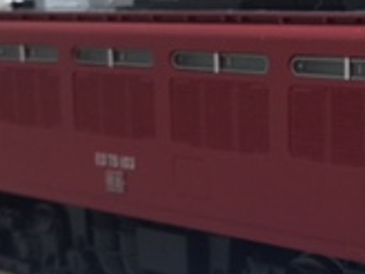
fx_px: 1192
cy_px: 254
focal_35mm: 113
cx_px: 307
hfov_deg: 17.2
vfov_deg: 13.0
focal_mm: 4.15
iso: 50
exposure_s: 1/15
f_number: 2.2
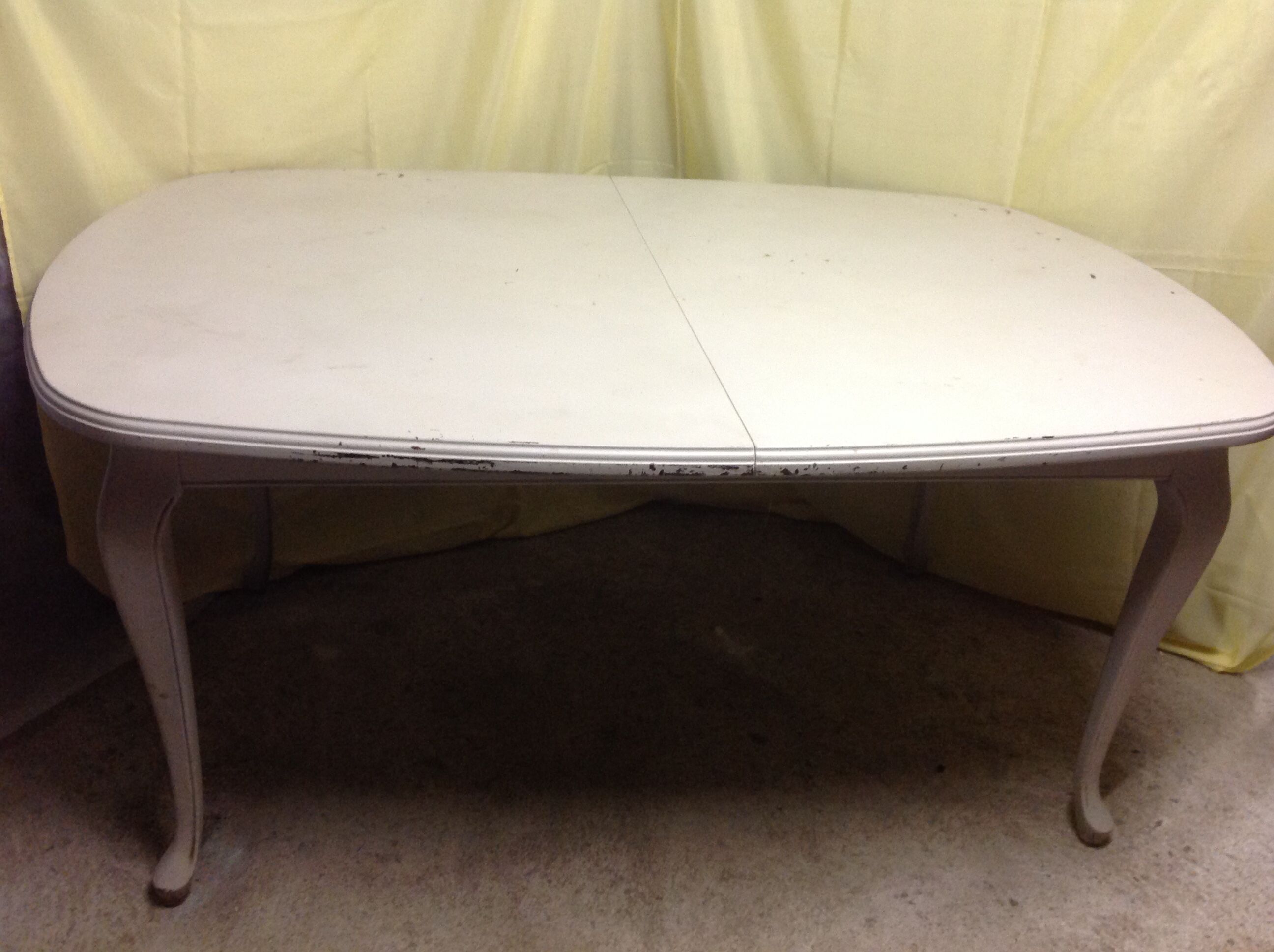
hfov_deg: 52.7
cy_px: 476
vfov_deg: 40.6
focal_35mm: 35
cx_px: 637
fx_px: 1286
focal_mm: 4.28
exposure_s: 1/17
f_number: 2.4
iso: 200
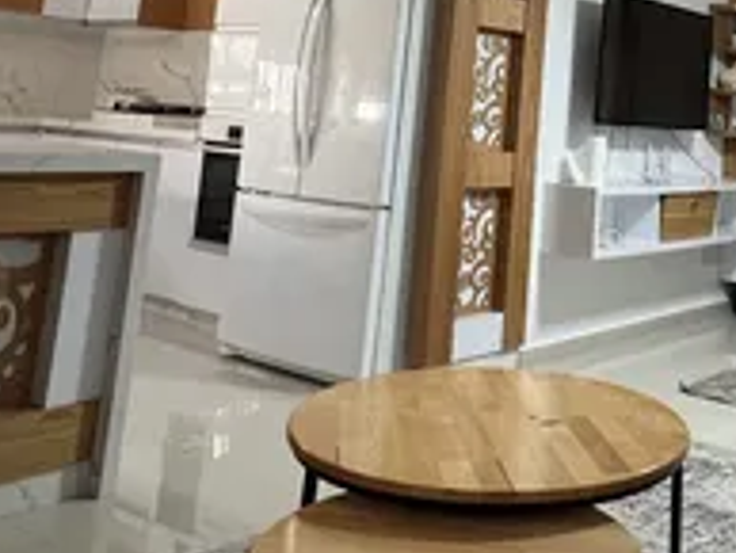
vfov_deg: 30.1
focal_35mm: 43
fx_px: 915
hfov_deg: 41.5
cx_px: 610
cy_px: -57
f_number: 1.8
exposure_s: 1/50
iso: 200
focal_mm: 1.57
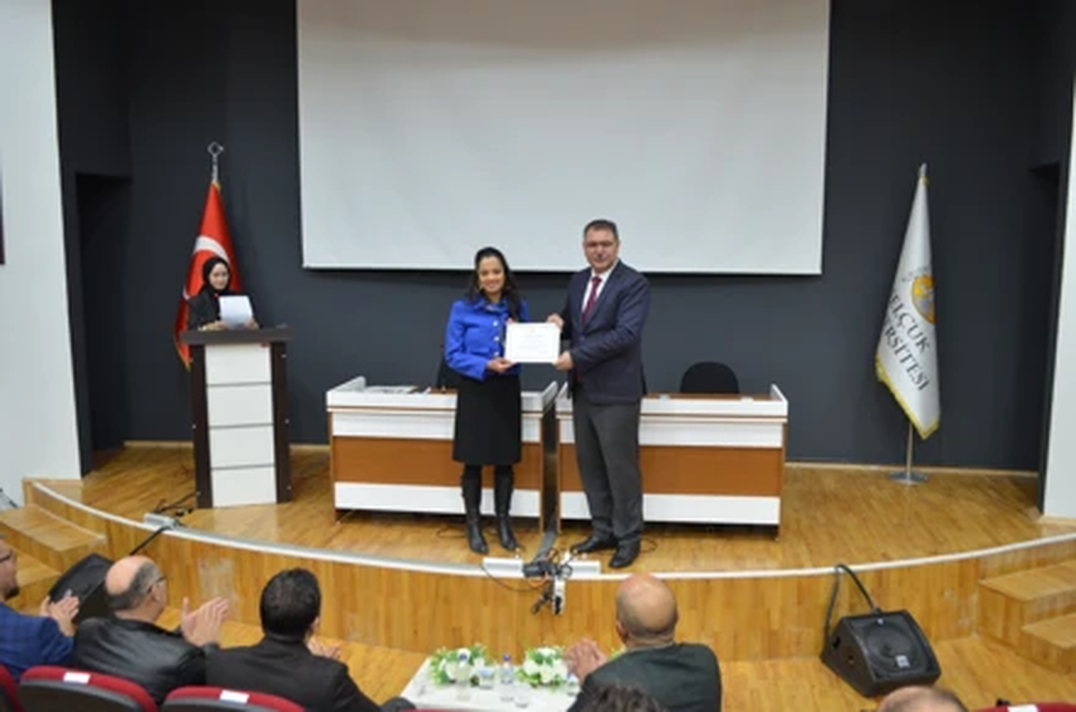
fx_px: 984
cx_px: 538
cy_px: 356
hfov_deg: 57.3
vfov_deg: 39.8
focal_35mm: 33
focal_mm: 22
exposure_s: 1/30
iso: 1000
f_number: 3.8
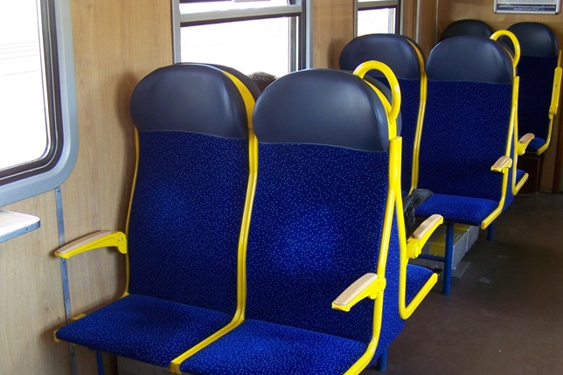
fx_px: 766
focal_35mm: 49
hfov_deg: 40.3
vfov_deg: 27.5
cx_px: 256
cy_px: 218
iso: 80
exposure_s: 1/40
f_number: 2.8
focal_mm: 6.3
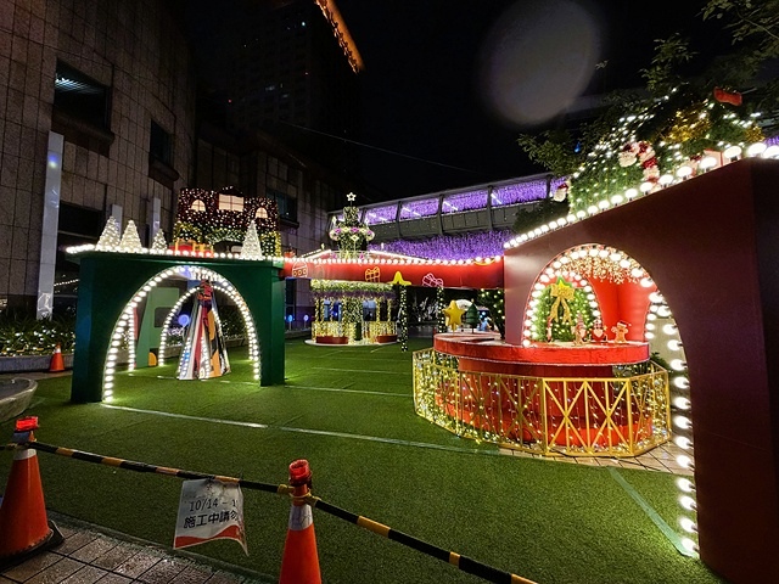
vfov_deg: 85.7
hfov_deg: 102.1
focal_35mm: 14
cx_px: 390
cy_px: 292
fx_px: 315
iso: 250
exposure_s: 1/60
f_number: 2.2
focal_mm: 2.22
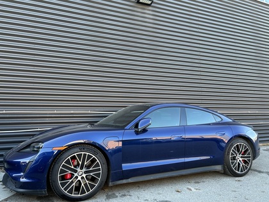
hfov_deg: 67.3
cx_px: 134
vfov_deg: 53.1
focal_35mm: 26
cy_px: 101
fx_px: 202
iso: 40
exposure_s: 1/121
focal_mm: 5.7
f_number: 1.5
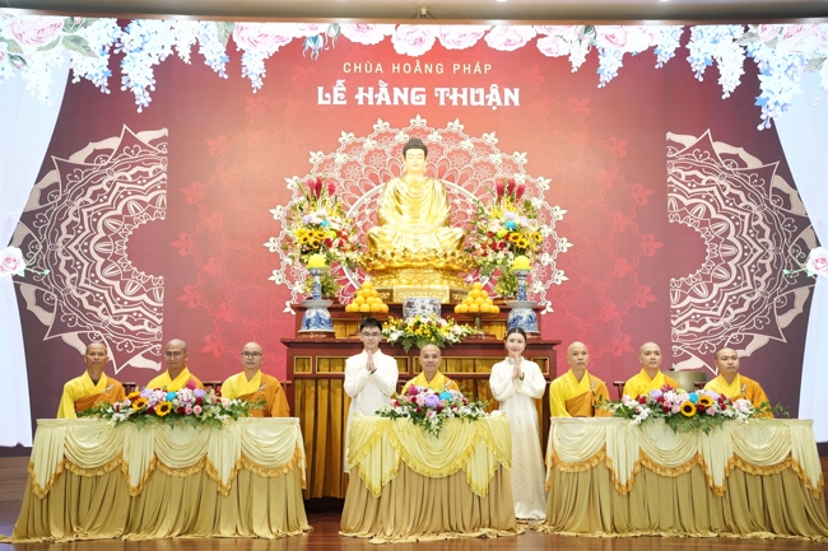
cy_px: 276
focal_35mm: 46
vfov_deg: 29.2
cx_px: 414
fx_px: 1058
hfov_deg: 42.8
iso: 3200
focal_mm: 46
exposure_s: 1/320
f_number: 2.8
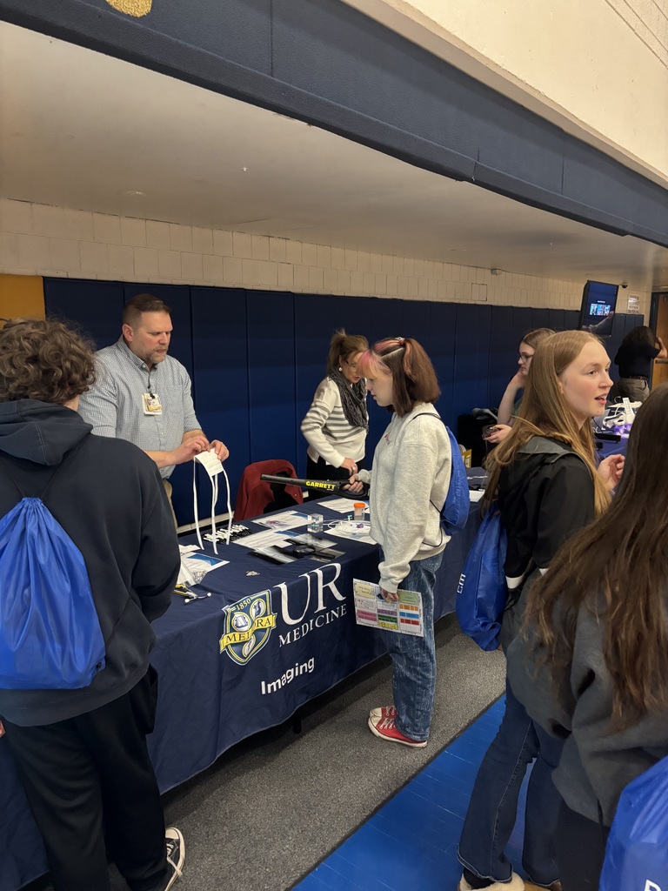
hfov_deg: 53.1
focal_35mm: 26
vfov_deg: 67.3
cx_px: 334
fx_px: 669
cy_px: 446
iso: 400
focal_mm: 5.96
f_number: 1.6
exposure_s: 1/60
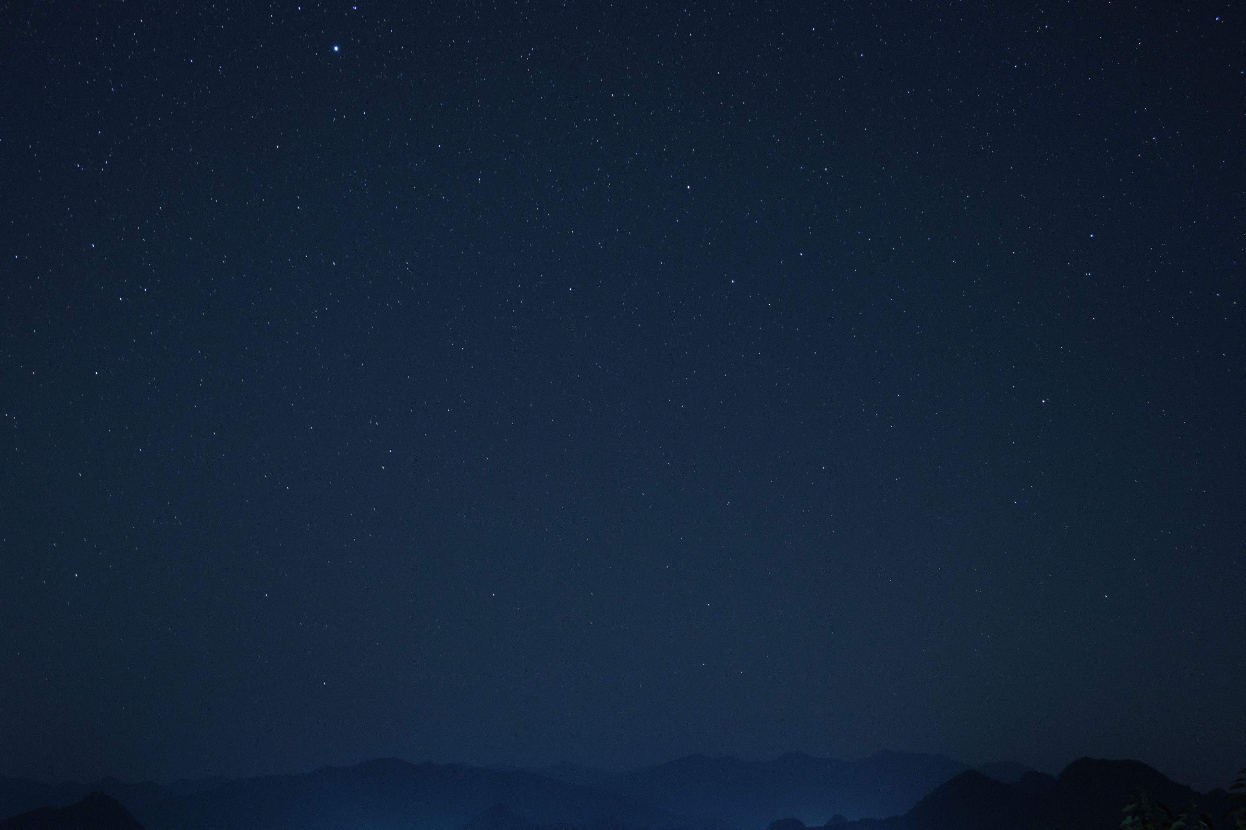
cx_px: 623
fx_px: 1350
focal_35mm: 39
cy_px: 415
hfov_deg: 49.6
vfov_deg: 34.2
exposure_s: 20
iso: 3200
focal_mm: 26.3
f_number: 3.6
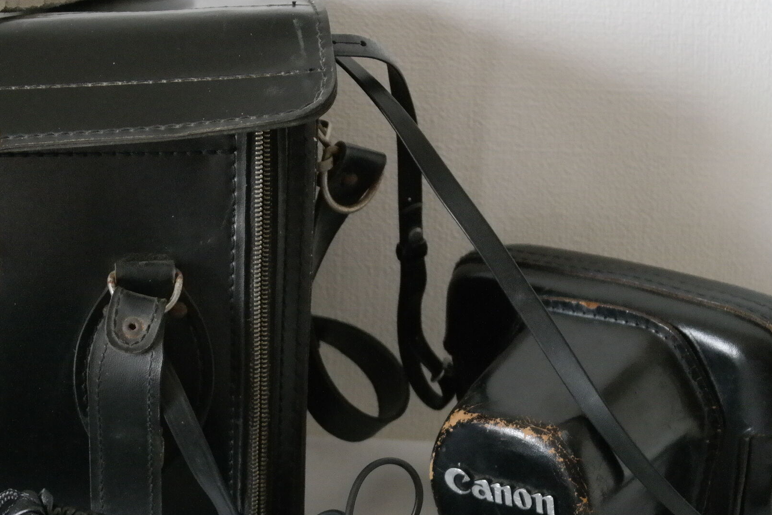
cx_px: 153
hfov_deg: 15.9
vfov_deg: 10.7
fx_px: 2745
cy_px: 383
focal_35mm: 128
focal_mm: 45
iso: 3200
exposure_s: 1/80
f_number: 5
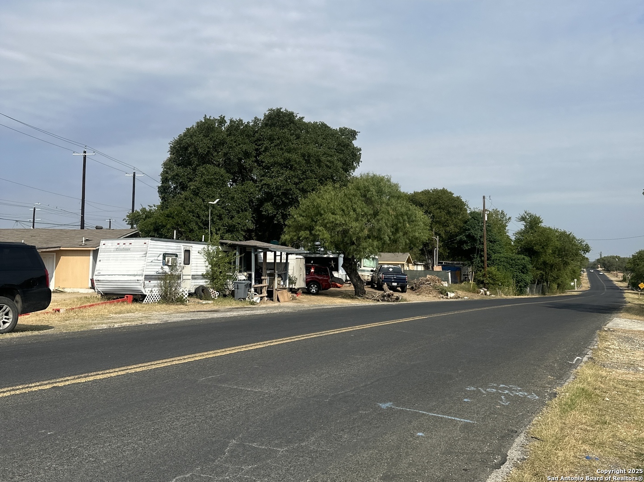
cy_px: 241
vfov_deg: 56.8
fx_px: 446
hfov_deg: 71.6
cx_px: 322
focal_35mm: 24
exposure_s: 1/7042
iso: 80
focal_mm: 6.86
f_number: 1.78
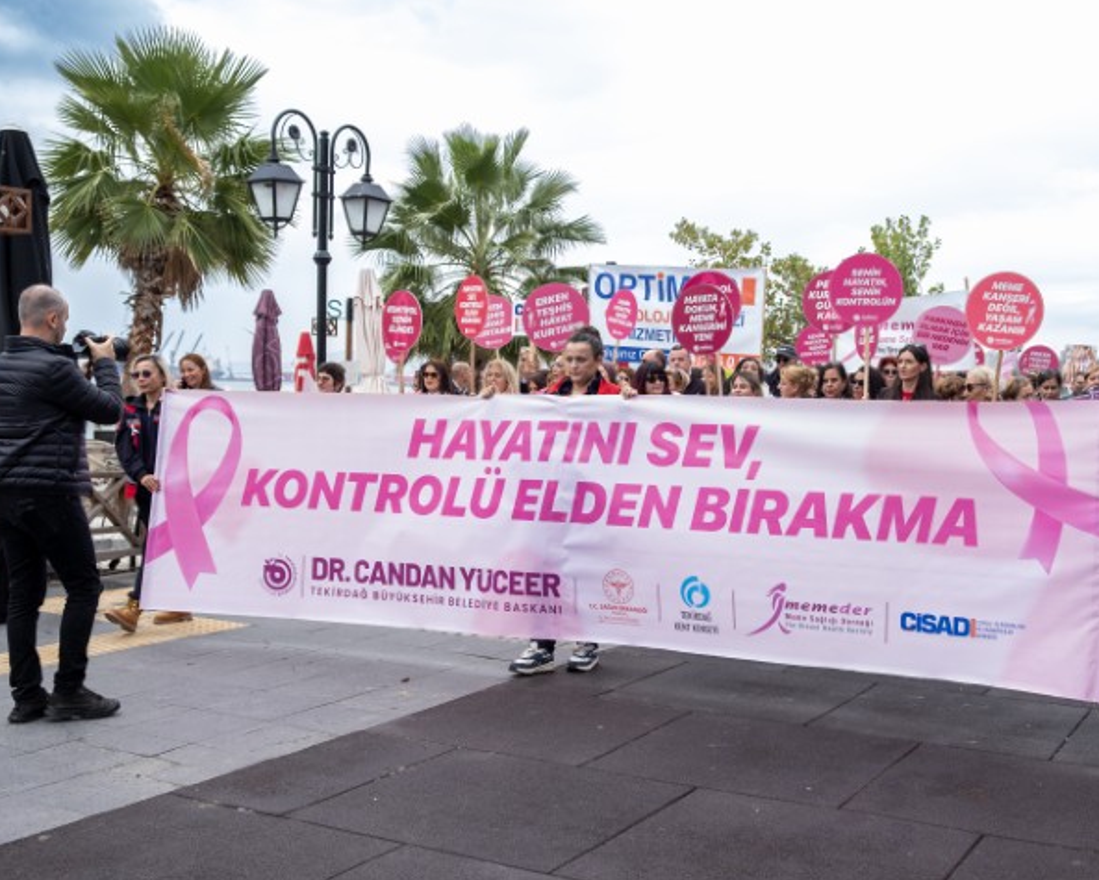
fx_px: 1334
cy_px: 439
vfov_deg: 36.5
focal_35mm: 41
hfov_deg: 44.6
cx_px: 647
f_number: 5
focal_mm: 24.3
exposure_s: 1/640
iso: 800
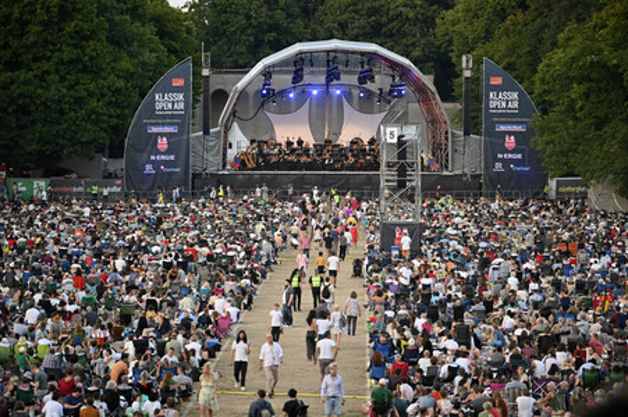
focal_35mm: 180
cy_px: 208
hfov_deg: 11.4
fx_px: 3138
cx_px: 314
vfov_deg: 7.6
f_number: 2.8
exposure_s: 1/250
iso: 400
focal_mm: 180
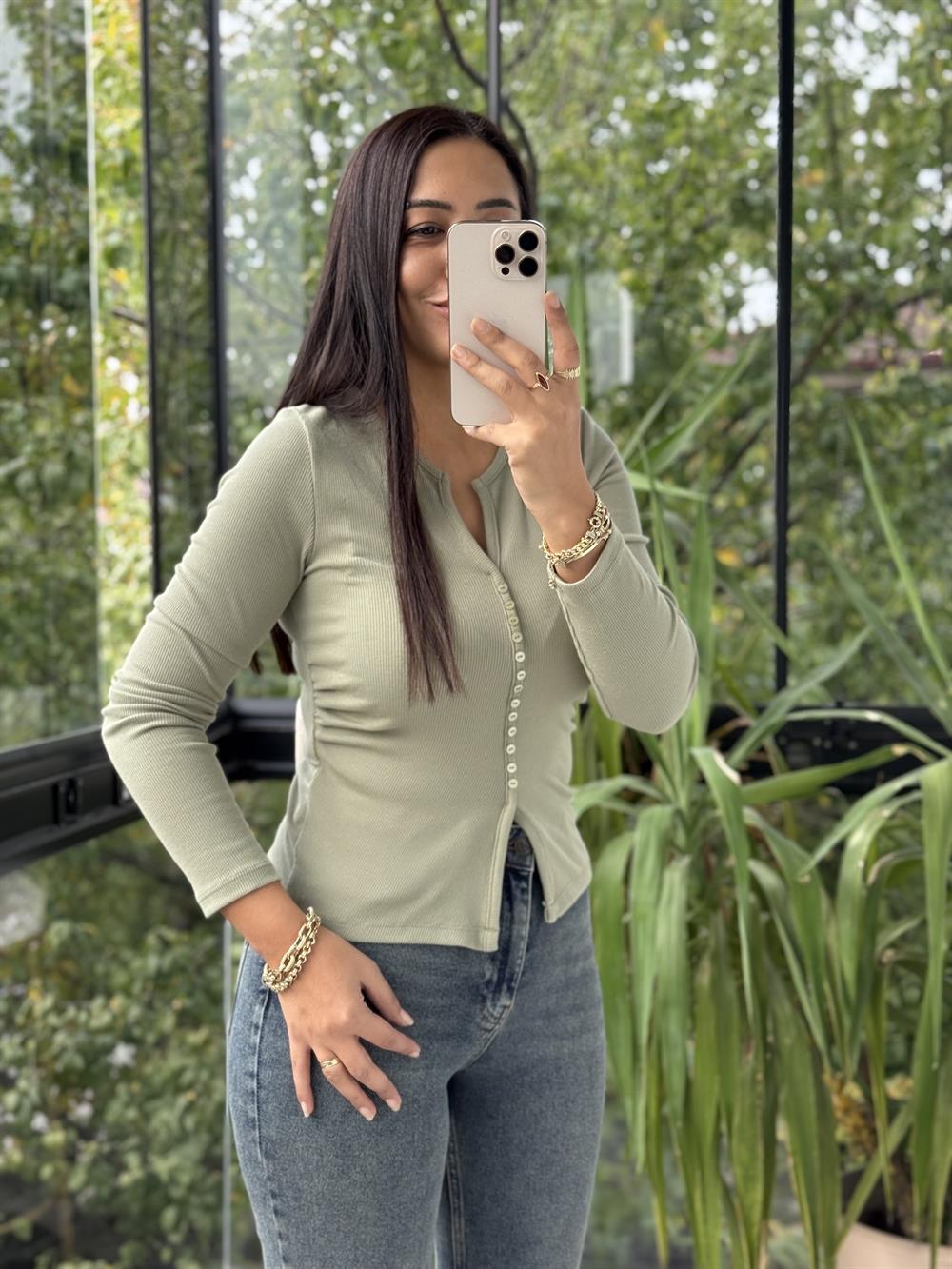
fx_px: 1760
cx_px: 476
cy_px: 634
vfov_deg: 39.7
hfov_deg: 30.3
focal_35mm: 48
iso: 100
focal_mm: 6.76
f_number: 1.78
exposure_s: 1/243
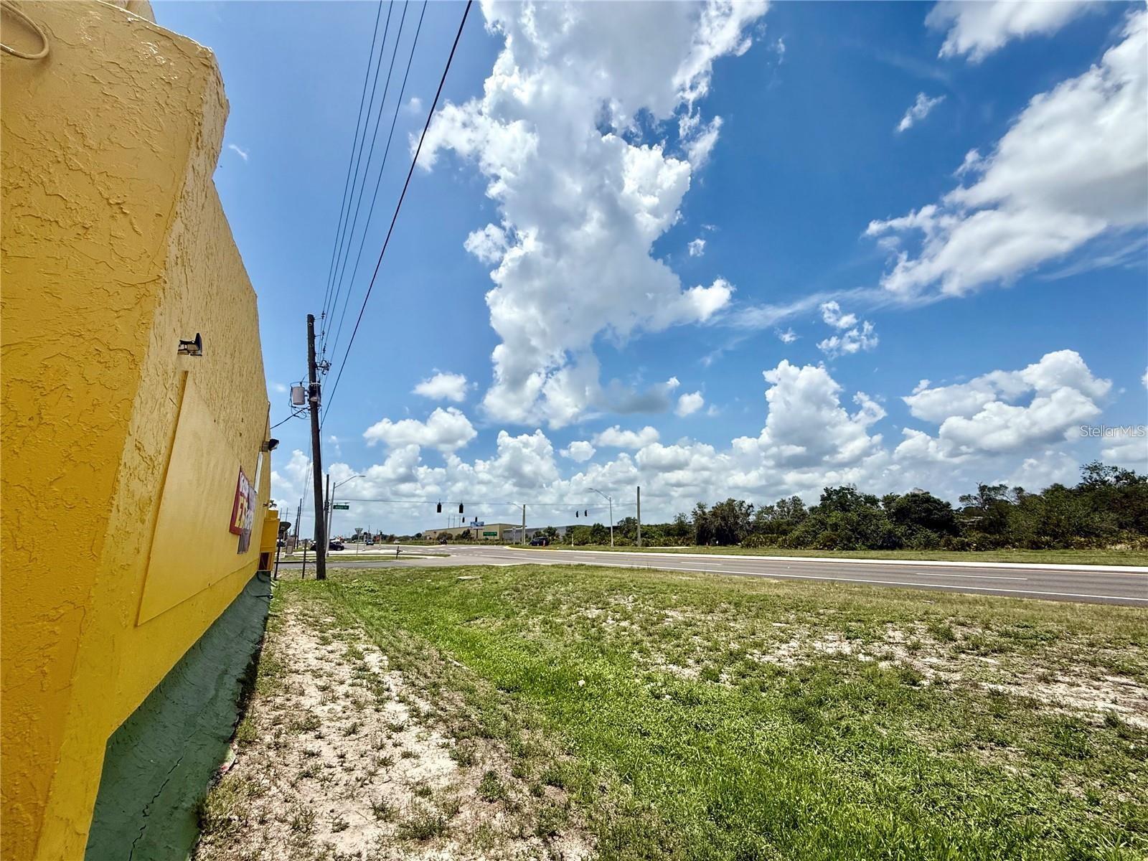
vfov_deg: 85.7
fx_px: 464
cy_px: 430
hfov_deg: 102.1
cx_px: 574
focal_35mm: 14
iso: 50
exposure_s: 1/5155
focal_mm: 2.22
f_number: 2.2
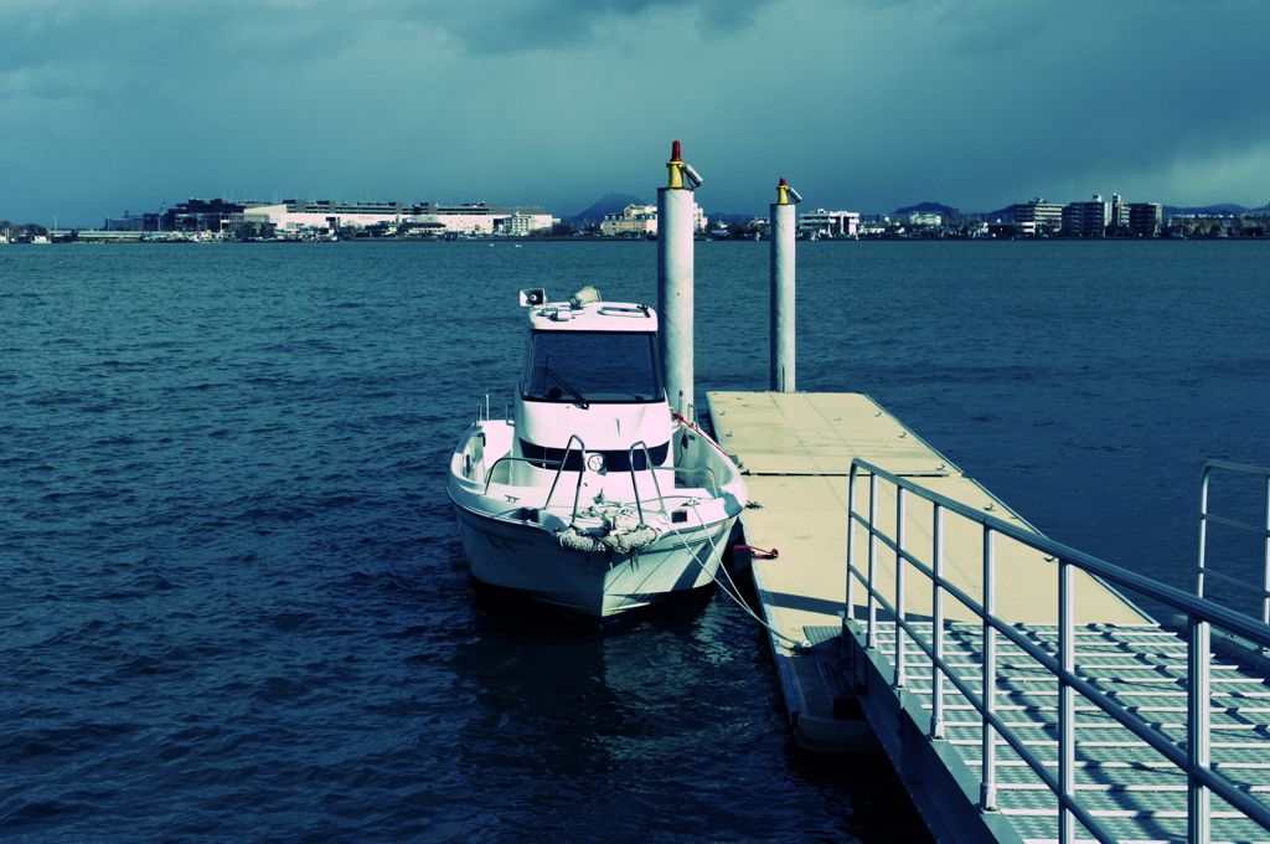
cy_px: 422
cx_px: 635
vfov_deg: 25.9
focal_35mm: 52
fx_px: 1832
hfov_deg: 38.2
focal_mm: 35
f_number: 6.3
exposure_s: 1/1000
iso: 100
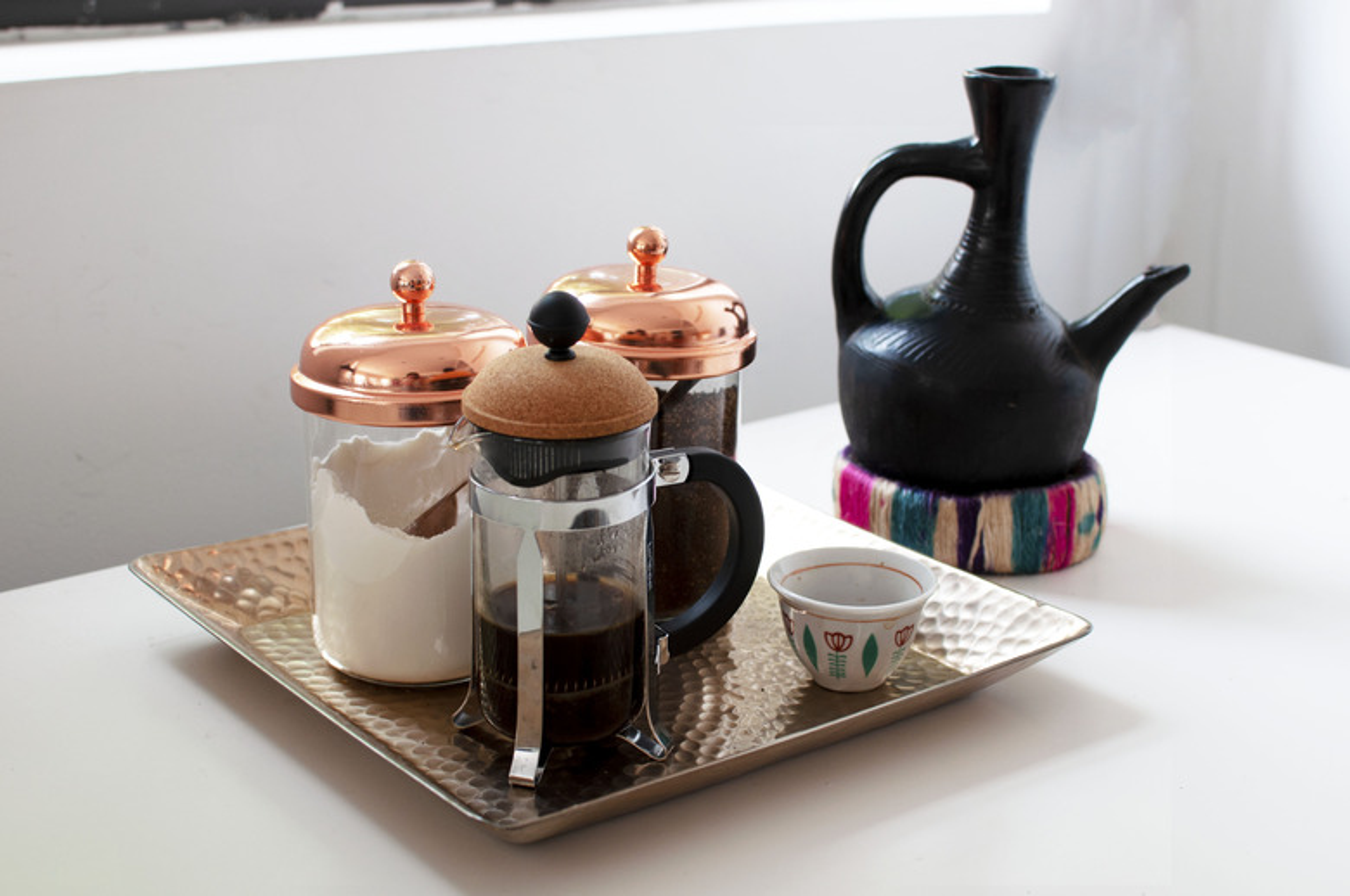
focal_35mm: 52
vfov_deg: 25.7
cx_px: 675
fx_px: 1966
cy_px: 448
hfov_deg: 37.9
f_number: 4
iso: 200
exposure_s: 1/80
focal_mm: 35
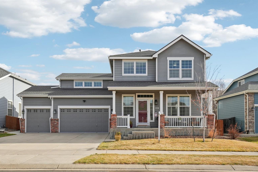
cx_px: 125
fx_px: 201
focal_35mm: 28
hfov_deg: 65.5
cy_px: 89
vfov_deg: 46.4
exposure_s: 1/640
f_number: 8
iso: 400
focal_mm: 18
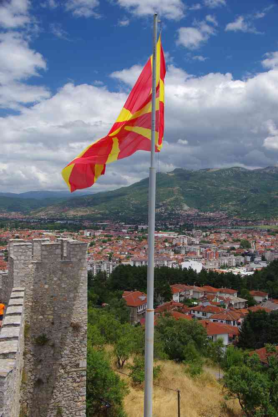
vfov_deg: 48.1
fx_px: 467
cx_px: 139
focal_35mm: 40
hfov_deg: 33.1
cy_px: 208
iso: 200
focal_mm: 26.9
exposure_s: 1/125
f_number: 11
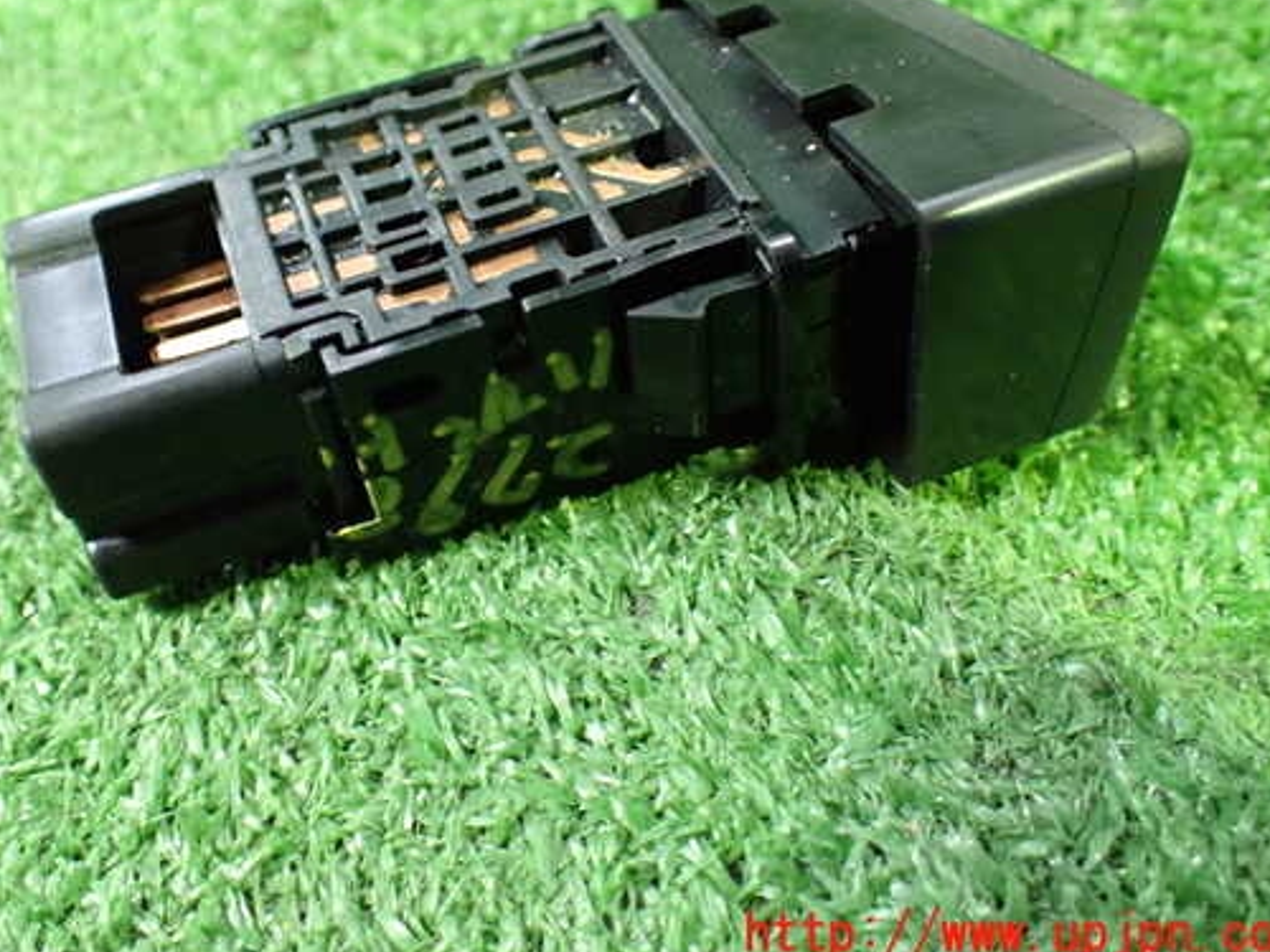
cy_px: 396
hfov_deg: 51.2
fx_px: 1321
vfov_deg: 39.5
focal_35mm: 36
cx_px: 556
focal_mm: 5.4
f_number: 2.3
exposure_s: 1/30
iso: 800
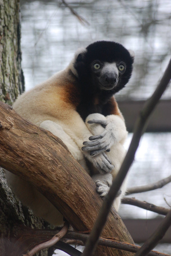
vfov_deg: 10.2
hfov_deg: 6.8
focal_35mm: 202
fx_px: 1445
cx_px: 86
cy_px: 128
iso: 800
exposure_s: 1/80
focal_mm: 135
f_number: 5
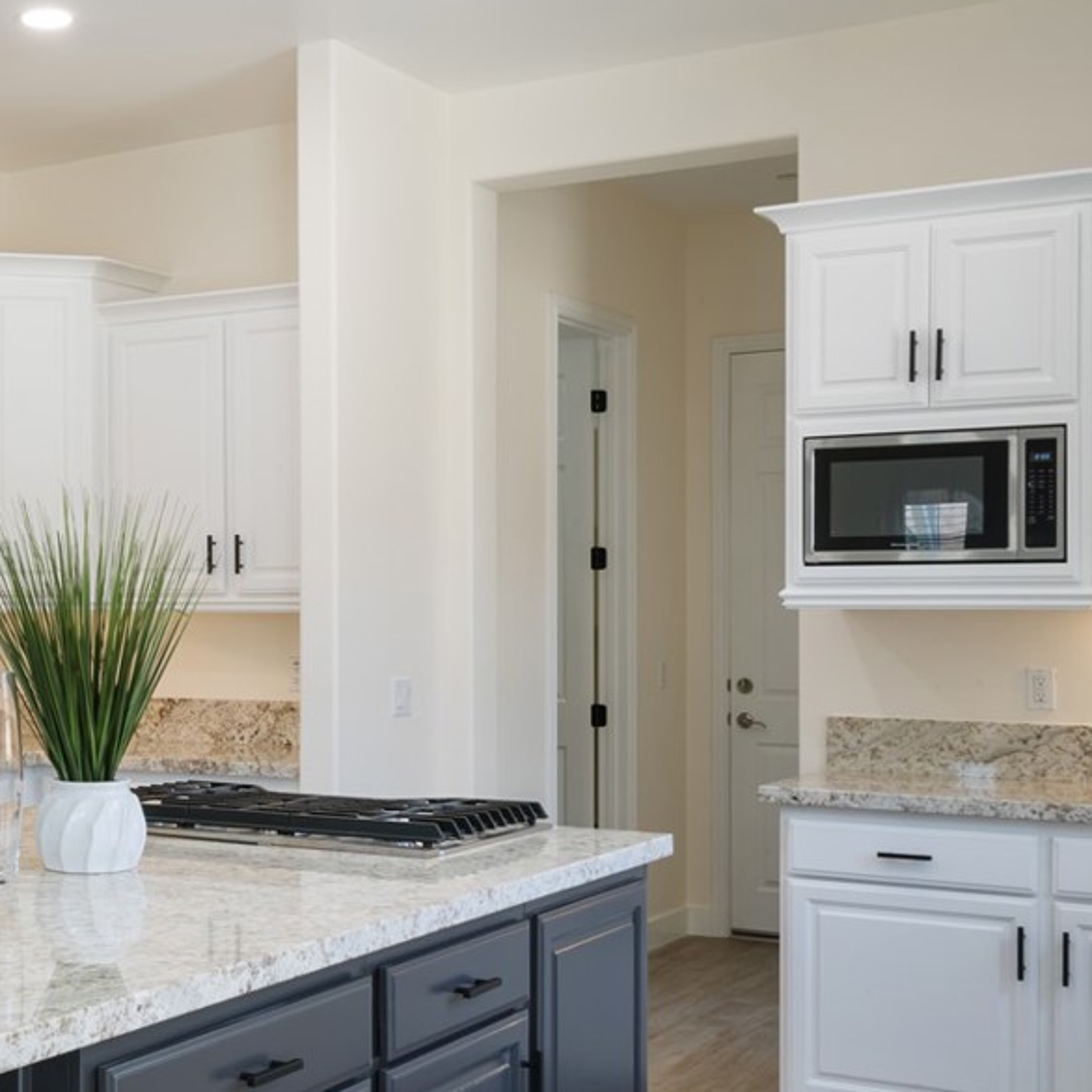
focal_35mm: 52
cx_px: 168
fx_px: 1856
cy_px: 612
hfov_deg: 31.6
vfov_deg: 32.8
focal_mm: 35
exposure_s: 5
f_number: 22
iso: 100
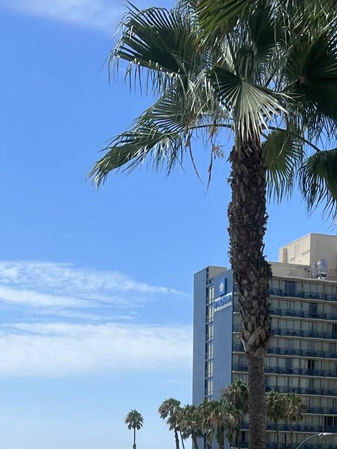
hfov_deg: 18.6
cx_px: 236
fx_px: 1025
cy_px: 640
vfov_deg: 21.4
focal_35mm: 79
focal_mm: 5.7
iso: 50
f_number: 1.5
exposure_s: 1/4444
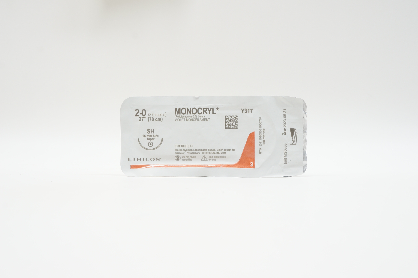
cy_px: 139
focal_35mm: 45
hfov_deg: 43.6
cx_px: 209
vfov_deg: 29.8
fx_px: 522
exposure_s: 1/15
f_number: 10
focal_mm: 30
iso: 400
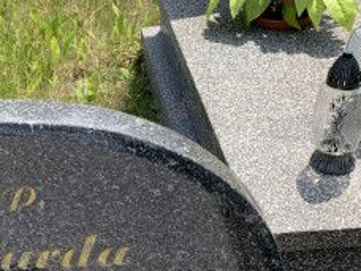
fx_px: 761
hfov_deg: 25.6
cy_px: 154
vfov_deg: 20.2
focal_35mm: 73
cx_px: 21
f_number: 1.8
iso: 25
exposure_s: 1/1350
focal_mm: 4.25
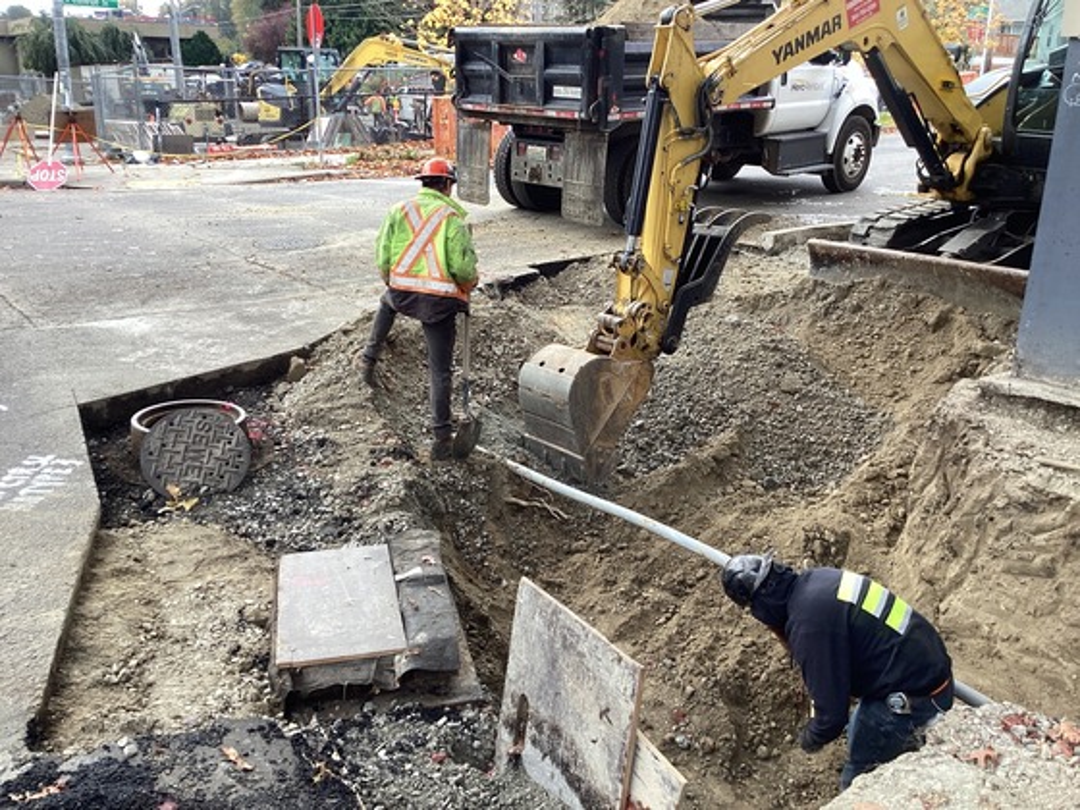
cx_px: 540
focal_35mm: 31
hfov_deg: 58.4
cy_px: 405
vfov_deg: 45.4
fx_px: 967
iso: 25
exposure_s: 1/100
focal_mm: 3.3
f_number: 2.4
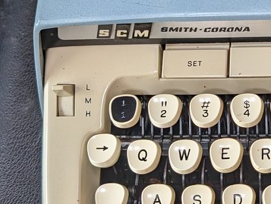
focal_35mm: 87
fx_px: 682
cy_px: 12
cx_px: 313
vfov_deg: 16.7
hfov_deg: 21.1
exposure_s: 1/92
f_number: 1.68
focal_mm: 6.9
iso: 131
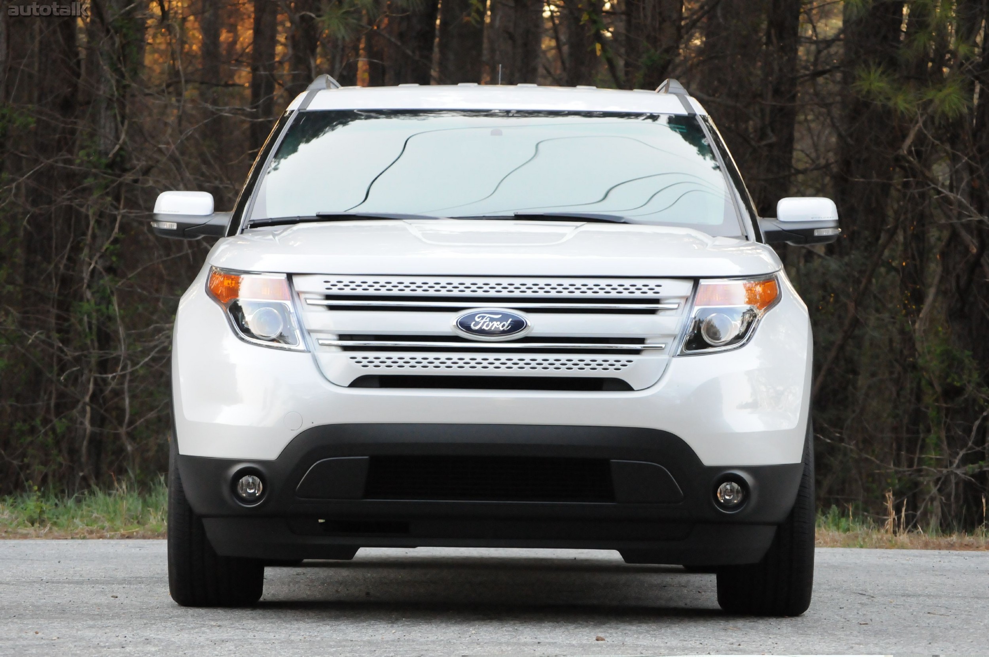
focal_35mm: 147
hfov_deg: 14.0
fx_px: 4034
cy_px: 328
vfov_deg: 9.3
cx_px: 494
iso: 2500
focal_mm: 98
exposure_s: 1/320
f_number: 9
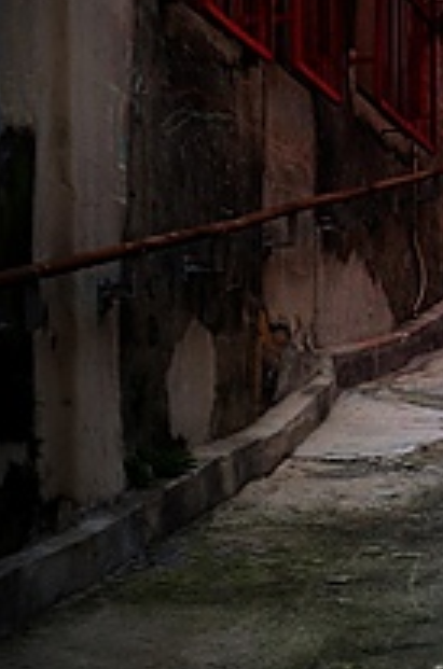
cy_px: 226
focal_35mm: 122
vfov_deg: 16.8
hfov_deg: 10.8
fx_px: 2263
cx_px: 637
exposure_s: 1/50
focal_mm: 28
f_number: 2.8
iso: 400
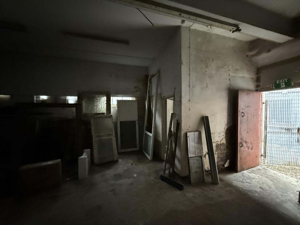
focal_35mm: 14
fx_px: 121
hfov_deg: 102.1
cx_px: 150
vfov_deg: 85.7
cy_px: 112
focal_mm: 2.22
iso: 2000
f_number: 2.2
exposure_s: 1/30
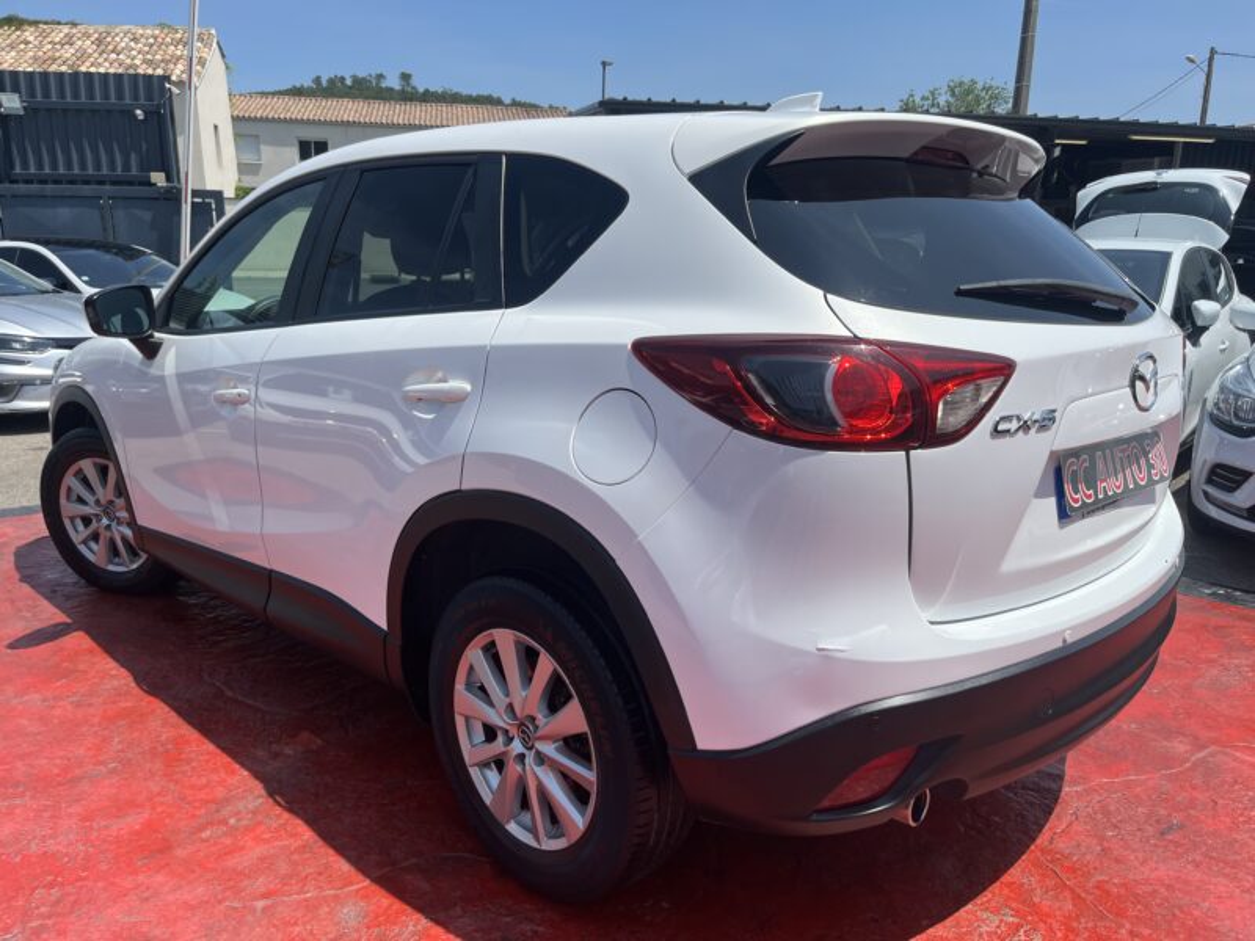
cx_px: 628
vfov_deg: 53.1
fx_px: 943
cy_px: 470
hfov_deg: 67.3
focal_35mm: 26
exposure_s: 1/4651
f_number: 1.6
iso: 50
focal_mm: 5.1
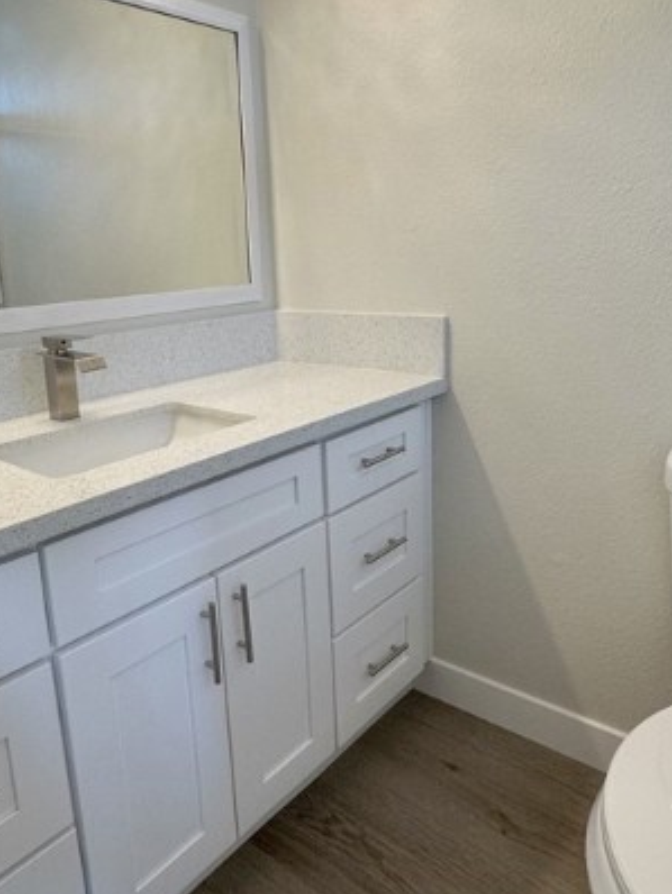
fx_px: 698
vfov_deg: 65.1
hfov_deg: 51.4
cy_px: 391
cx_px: 310
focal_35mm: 27
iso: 160
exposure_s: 1/120
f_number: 2.2
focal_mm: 2.22
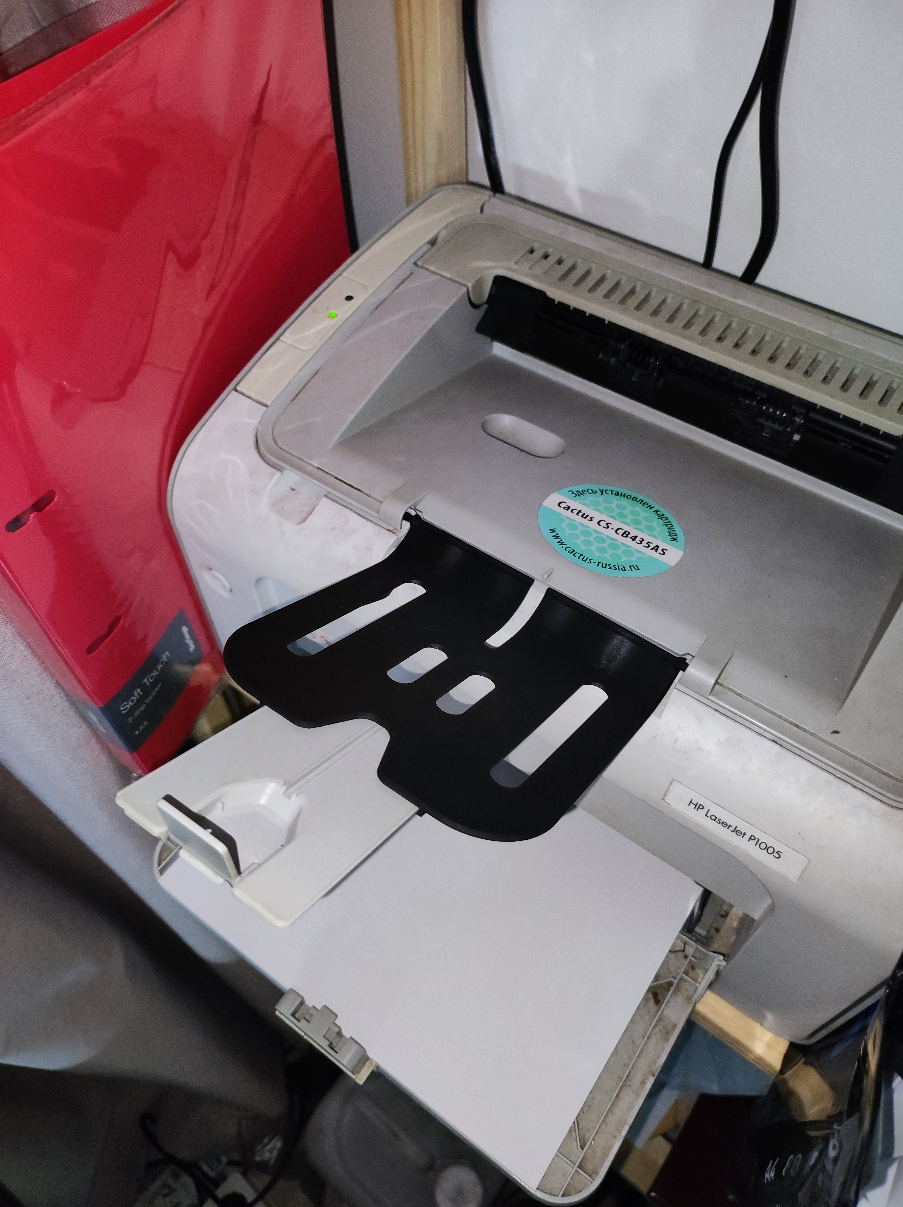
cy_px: 604
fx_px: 871
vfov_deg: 69.4
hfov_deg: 54.8
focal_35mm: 25
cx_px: 452
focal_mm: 4.7
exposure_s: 1/33
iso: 1765
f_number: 1.79
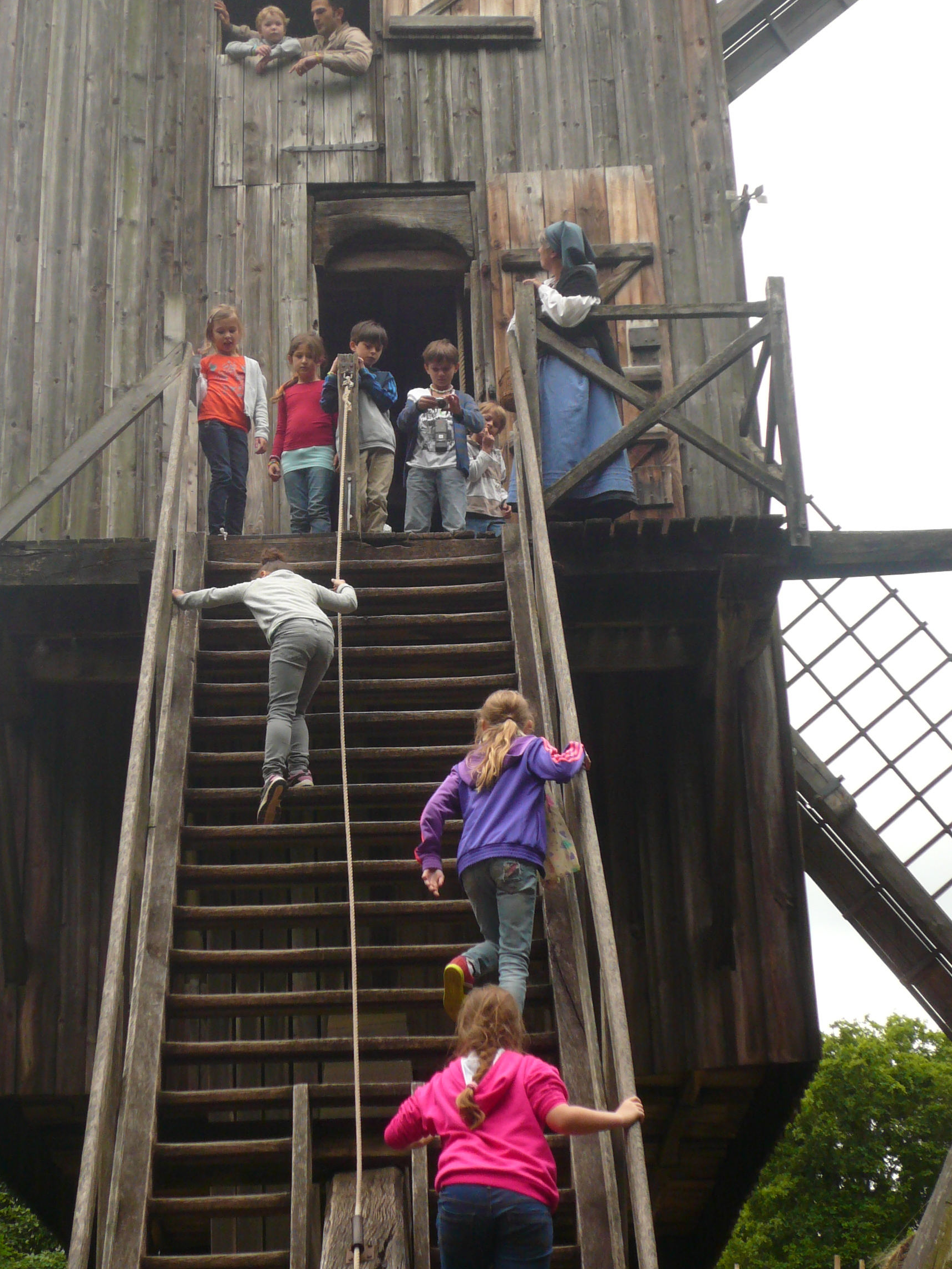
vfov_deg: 29.4
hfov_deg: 22.2
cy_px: 562
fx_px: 2420
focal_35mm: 66
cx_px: 409
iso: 100
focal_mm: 8.1
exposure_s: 1/200
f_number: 3.6
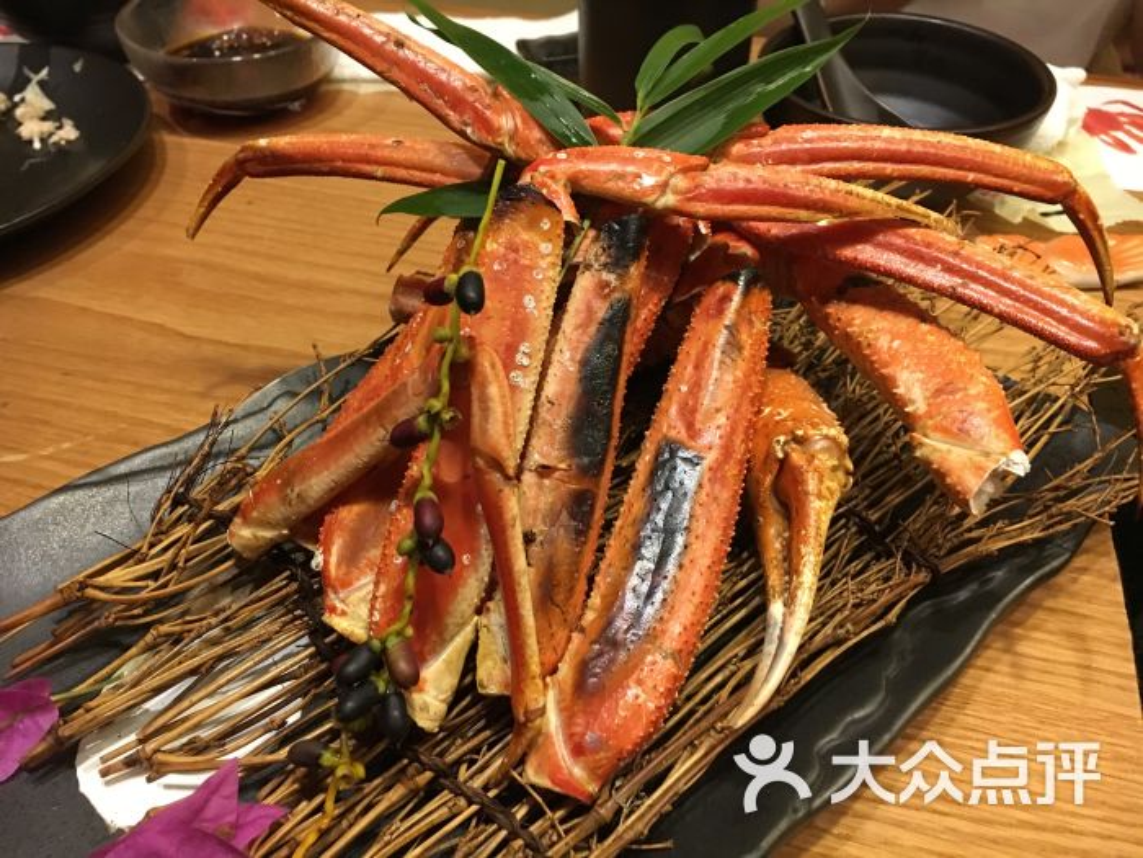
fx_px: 958
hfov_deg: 61.7
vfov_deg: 48.2
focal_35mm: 29
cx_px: 572
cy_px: 429
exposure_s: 1/17
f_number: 2.2
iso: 250
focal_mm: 4.15
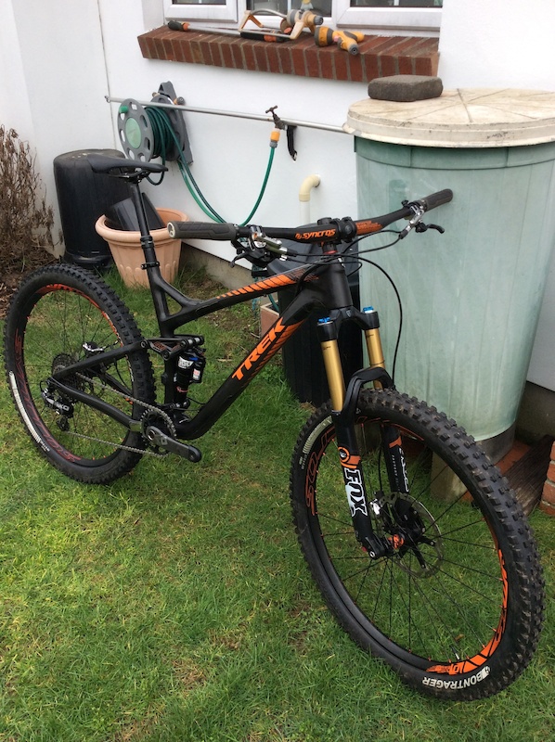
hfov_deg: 44.1
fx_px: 686
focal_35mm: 32
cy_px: 371
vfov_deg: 56.9
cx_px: 278
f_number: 2.4
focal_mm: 3.3
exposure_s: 1/259
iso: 32
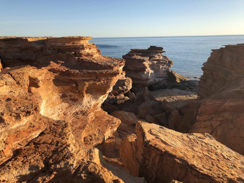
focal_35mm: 28
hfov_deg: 63.4
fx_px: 197
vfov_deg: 49.7
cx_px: 122
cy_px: 92
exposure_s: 1/1171
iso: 20
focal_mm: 3.99
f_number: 1.8
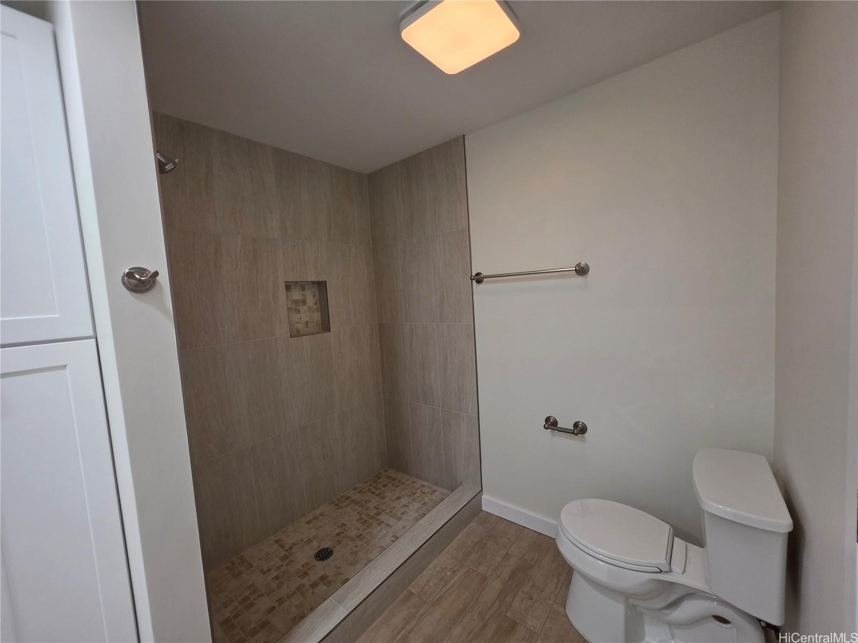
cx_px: 429
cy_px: 322
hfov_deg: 106.2
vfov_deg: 89.9
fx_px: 322
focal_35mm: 13
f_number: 1.9
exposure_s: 1/120
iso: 250
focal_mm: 2.2
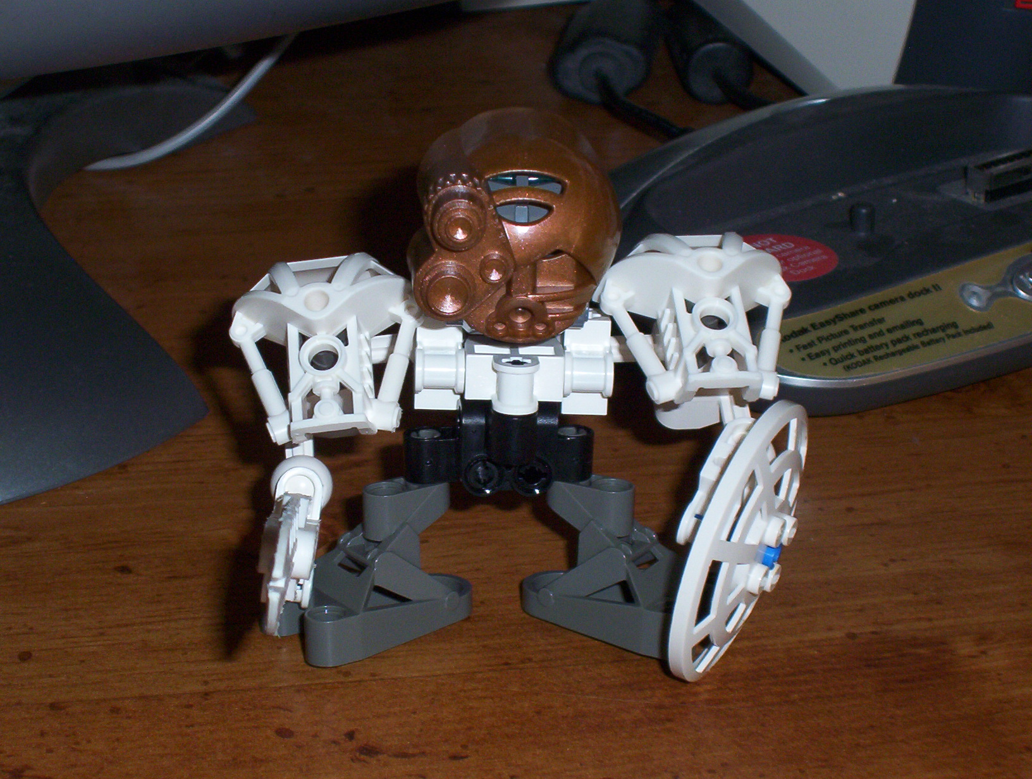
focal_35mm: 108
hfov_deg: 18.2
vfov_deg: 13.8
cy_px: 390
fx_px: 3227
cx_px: 516
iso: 140
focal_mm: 16.61
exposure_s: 1/90
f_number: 4.72
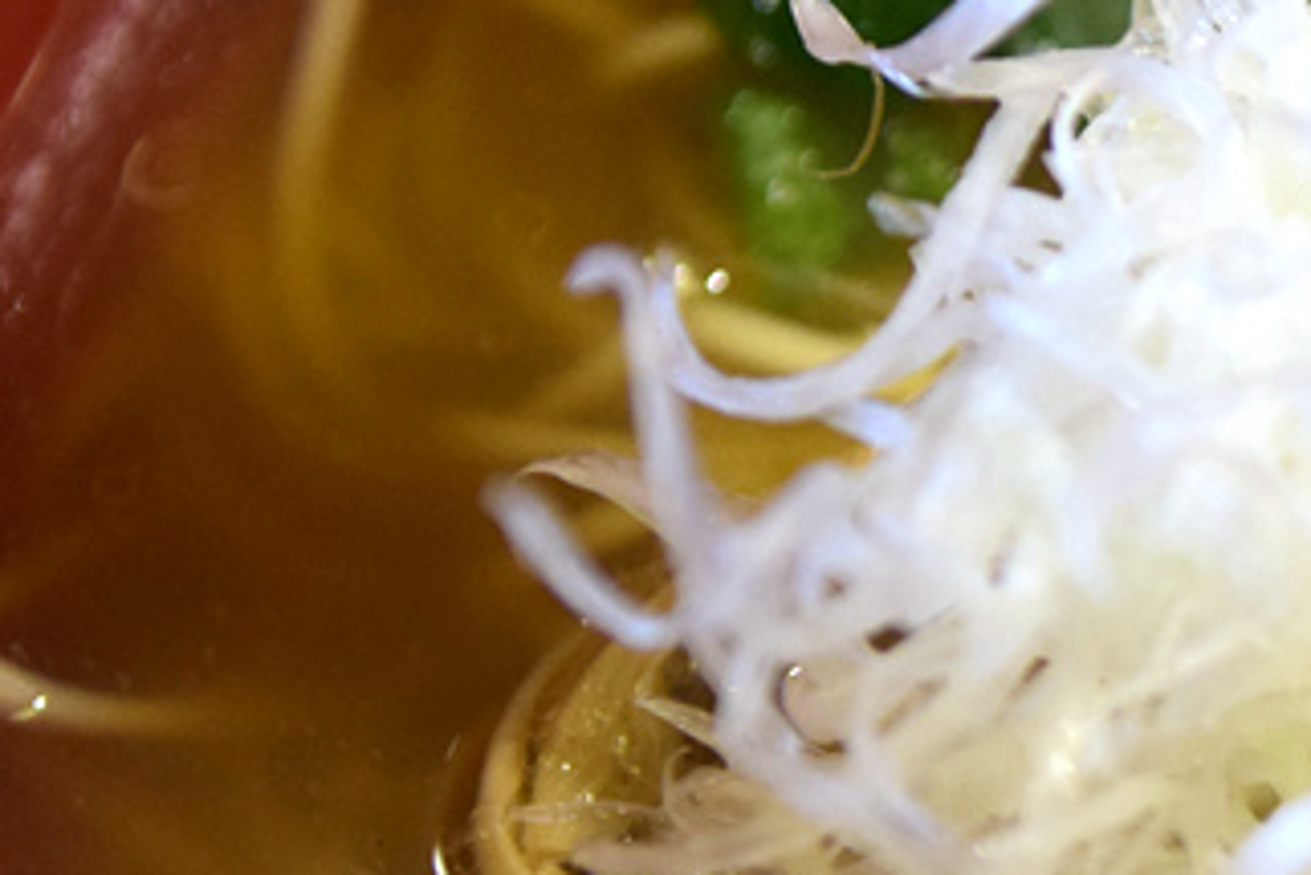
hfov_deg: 9.6
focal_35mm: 210
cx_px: 1751
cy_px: 657
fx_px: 7651
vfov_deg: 6.5
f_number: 2.8
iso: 1000
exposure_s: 1/100
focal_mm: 44
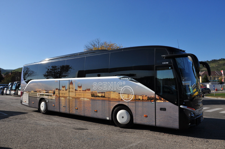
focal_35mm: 27
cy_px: 74
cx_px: 112
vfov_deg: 47.8
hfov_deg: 67.4
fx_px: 169
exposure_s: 1/400
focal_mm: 18
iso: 200
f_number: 10
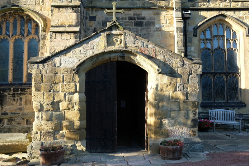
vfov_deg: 37.8
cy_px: 83
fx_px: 242
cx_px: 124
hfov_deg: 54.4
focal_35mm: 35
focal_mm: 23
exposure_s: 1/125
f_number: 5
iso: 200
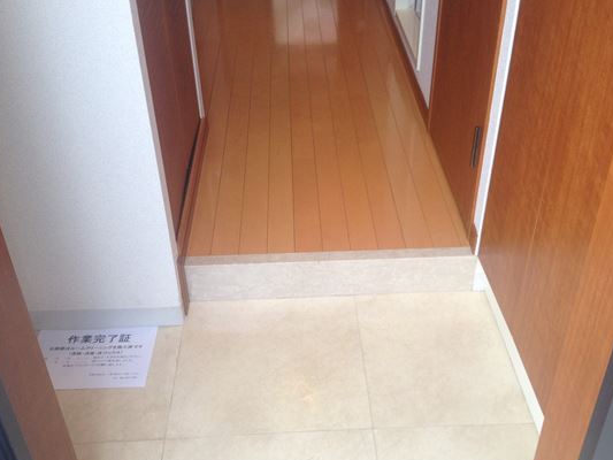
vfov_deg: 34.3
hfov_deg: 44.8
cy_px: 256
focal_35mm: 42
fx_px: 744
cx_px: 322
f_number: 2.4
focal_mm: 4.28
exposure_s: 1/120
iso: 64
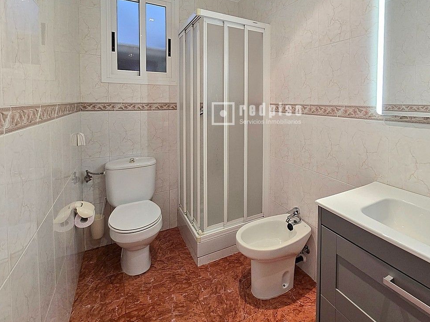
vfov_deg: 73.0
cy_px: 114
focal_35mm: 17
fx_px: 211
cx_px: 257
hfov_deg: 89.9
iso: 160
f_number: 2.2
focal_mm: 2.2
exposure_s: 1/50
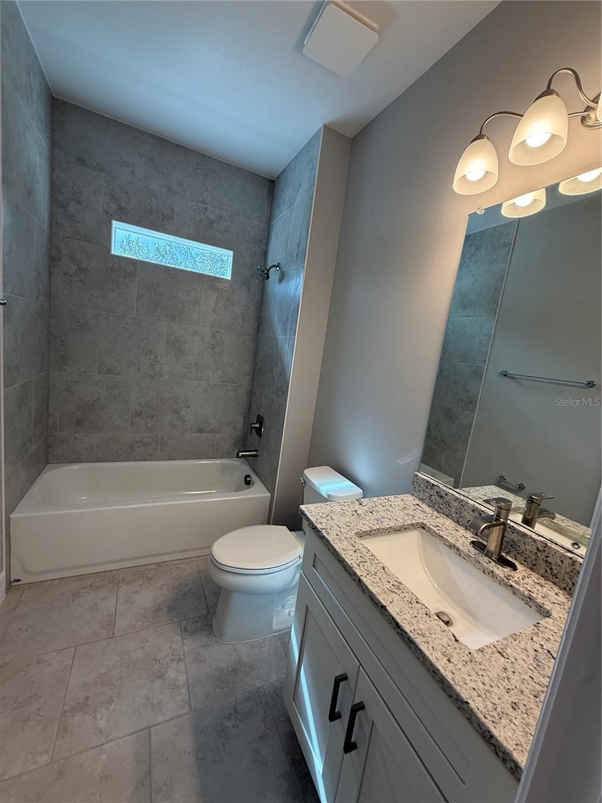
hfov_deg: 85.7
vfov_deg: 102.1
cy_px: 402
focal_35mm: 14
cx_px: 301
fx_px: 325
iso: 125
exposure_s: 1/120
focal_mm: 2.22
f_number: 2.2
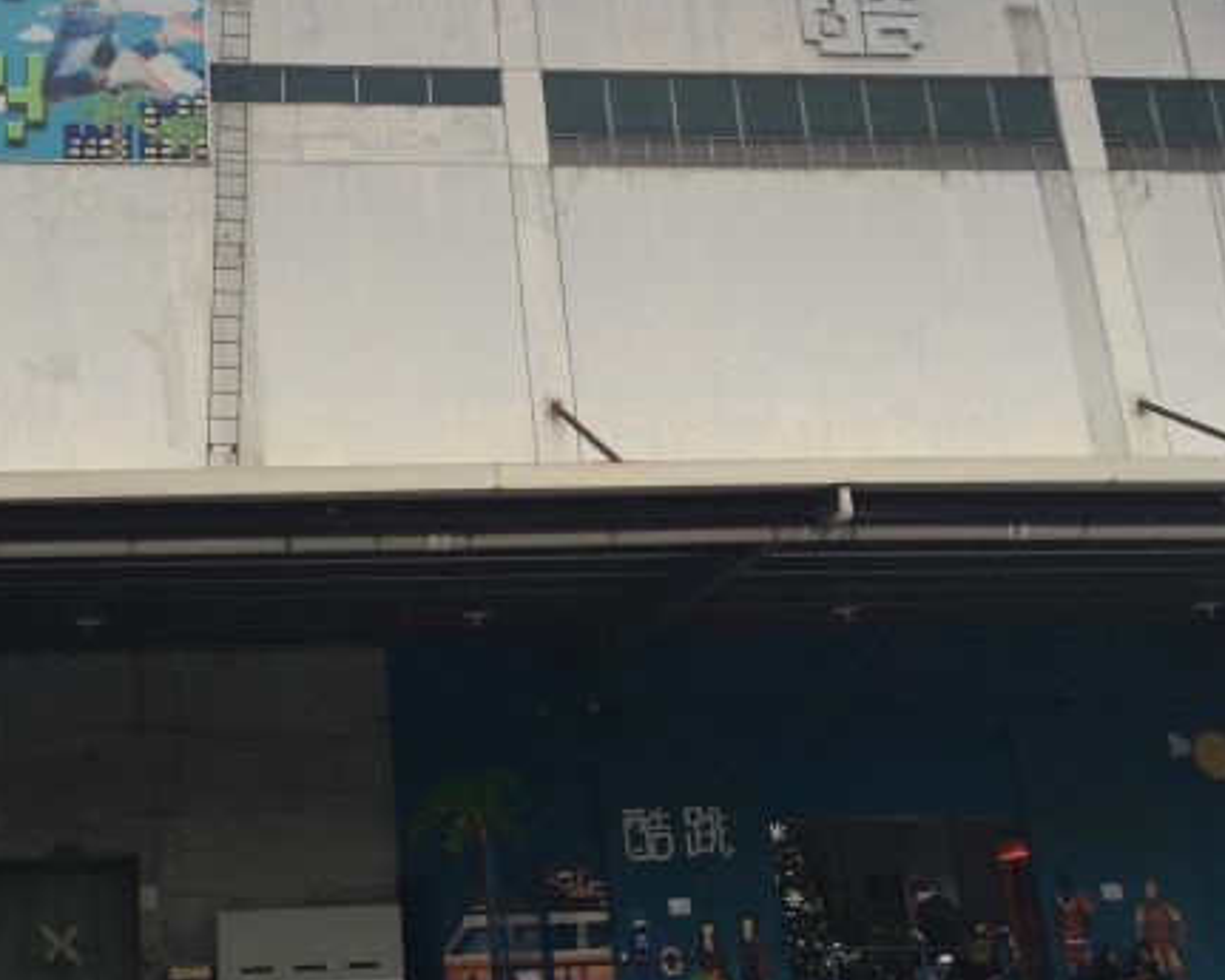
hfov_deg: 39.2
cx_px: 298
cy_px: 484
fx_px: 1668
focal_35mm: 46
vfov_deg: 32.8
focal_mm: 4.15
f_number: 2.2
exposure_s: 1/100
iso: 40
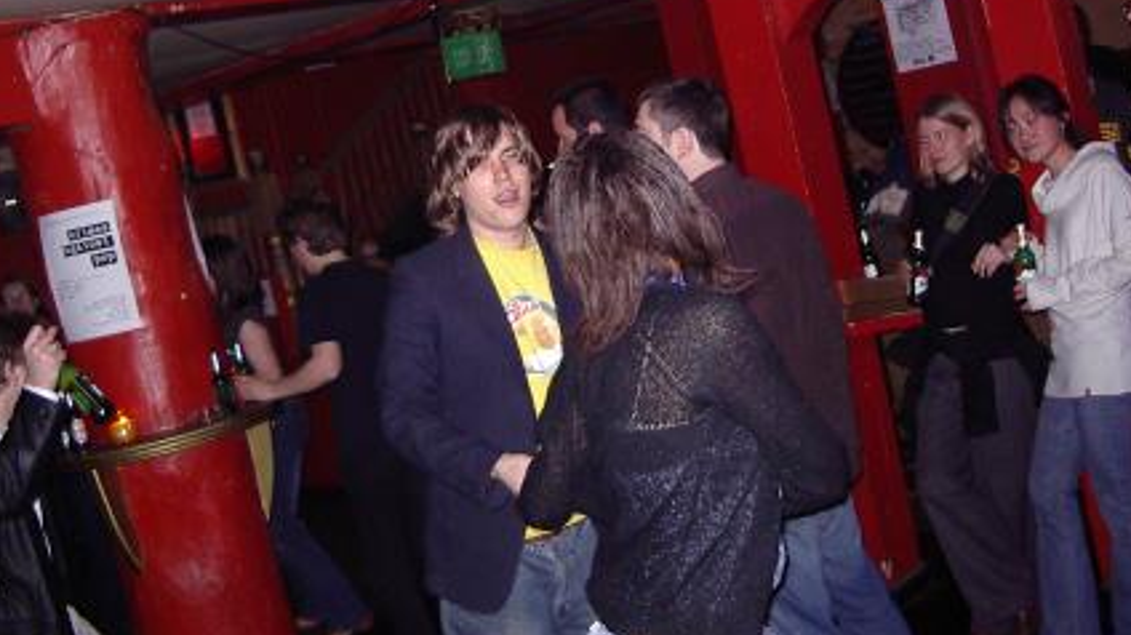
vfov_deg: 23.7
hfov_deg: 41.3
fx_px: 1499
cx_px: 501
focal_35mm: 50
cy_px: 173
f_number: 2.6
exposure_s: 1/60
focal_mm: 5.8
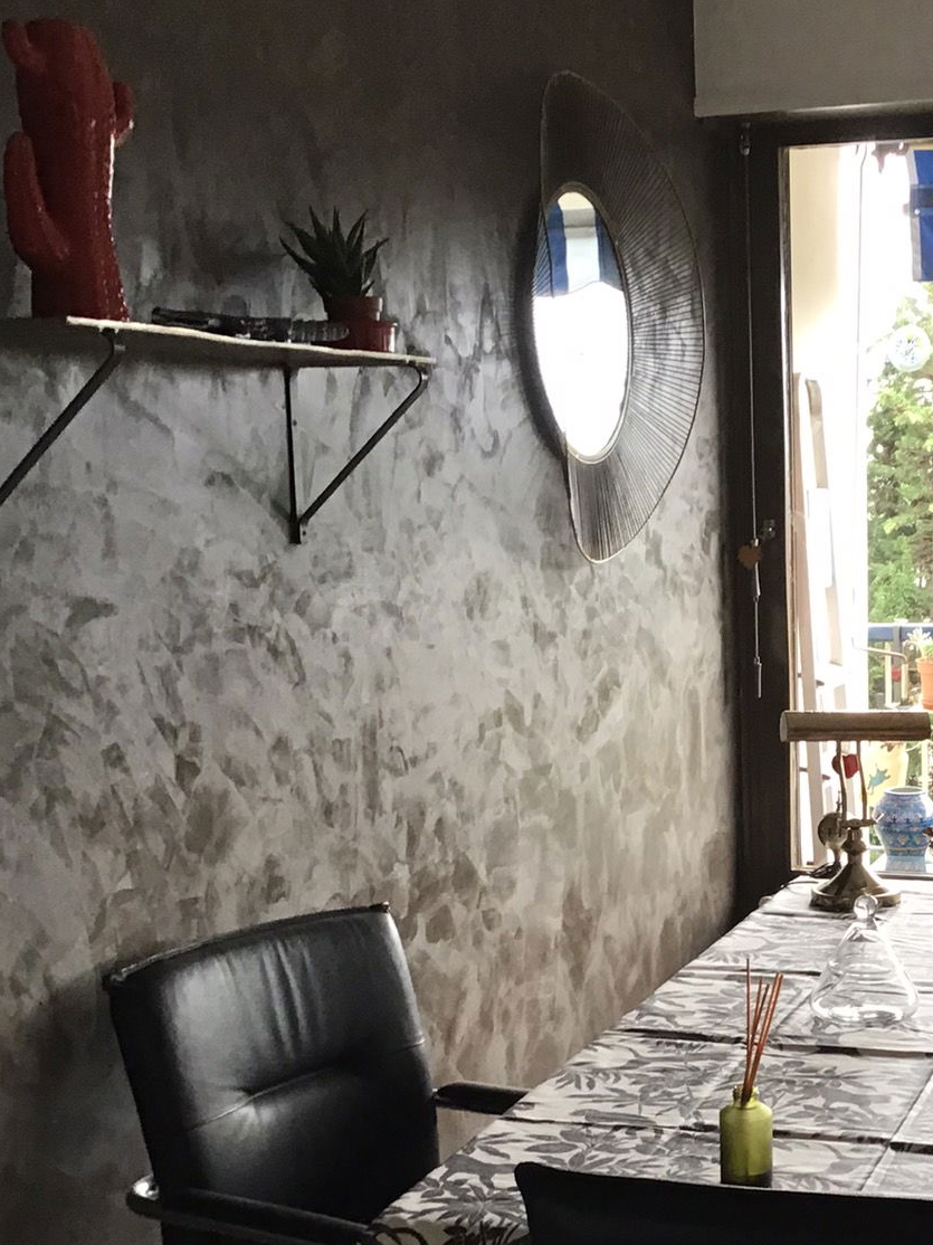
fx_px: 2049
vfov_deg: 33.4
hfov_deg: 25.1
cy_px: 873
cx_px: 780
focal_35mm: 57
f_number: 2.4
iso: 80
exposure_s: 1/33
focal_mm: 3.3
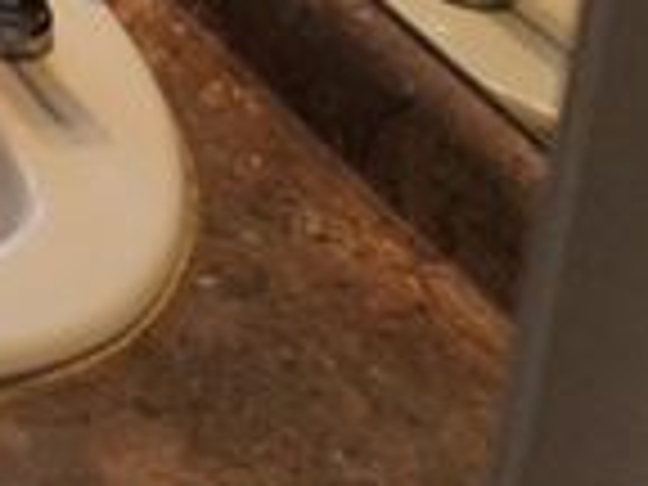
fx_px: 3070
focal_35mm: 164
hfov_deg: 9.4
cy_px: -1116
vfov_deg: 7.6
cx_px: -1314
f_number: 1.8
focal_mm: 6.4
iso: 64
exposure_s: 1/180
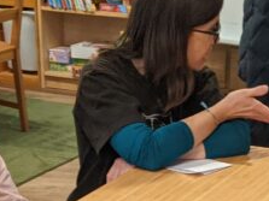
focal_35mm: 124
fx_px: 963
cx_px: 204
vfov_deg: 11.3
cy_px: 338
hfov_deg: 15.8
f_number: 1.8
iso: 115
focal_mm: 4.44
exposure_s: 1/25
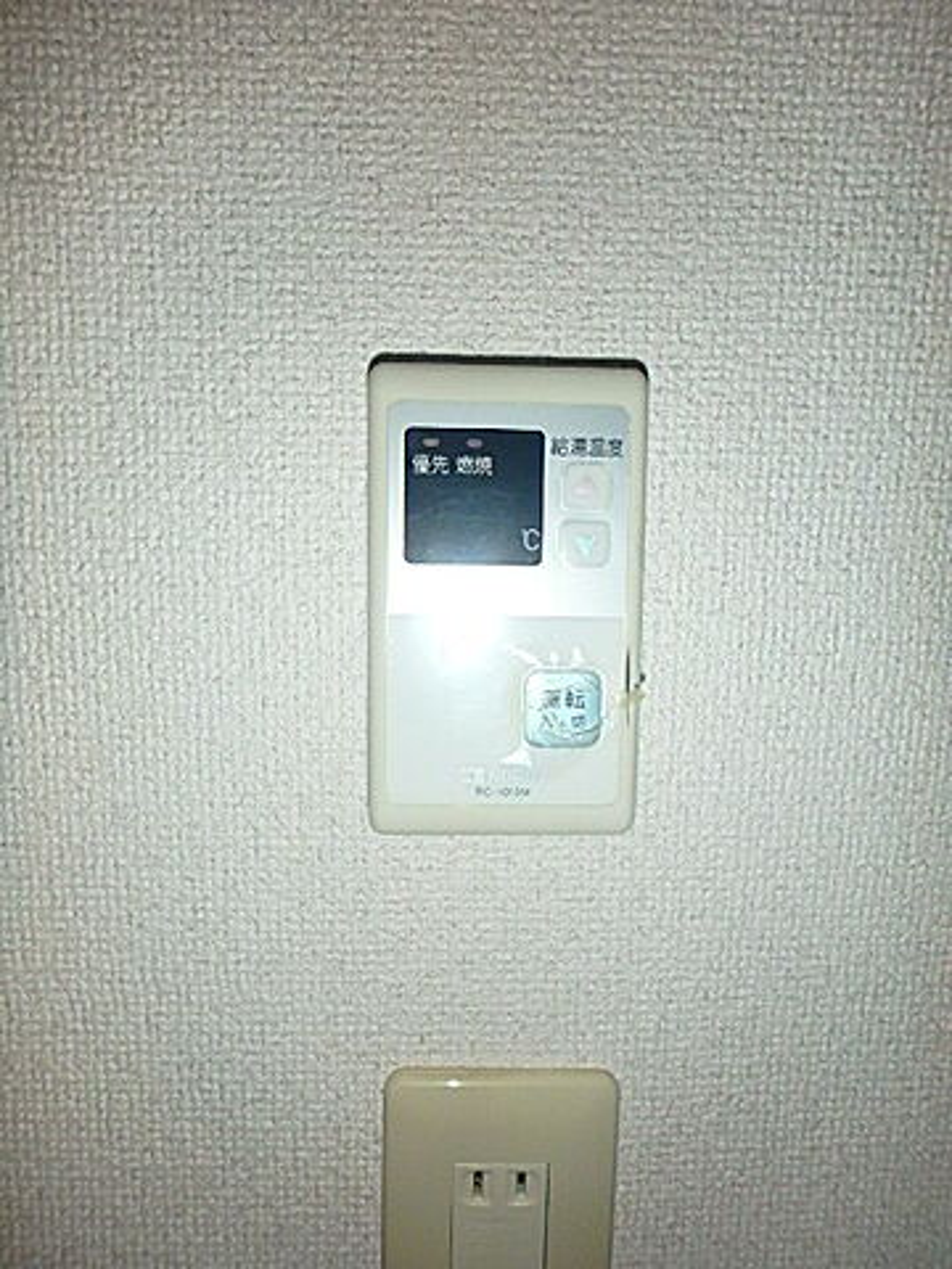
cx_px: 476
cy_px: 634
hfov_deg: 63.4
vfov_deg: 79.0
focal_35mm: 21
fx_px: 770
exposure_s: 1/30
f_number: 3.5
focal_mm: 3.7
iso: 250
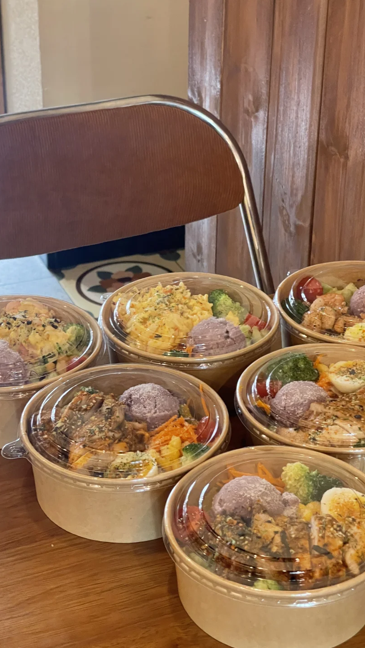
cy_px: 324
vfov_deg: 30.1
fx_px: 1204
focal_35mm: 70
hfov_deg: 17.2
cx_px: 199
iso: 640
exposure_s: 1/50
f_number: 2.2
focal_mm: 7.5
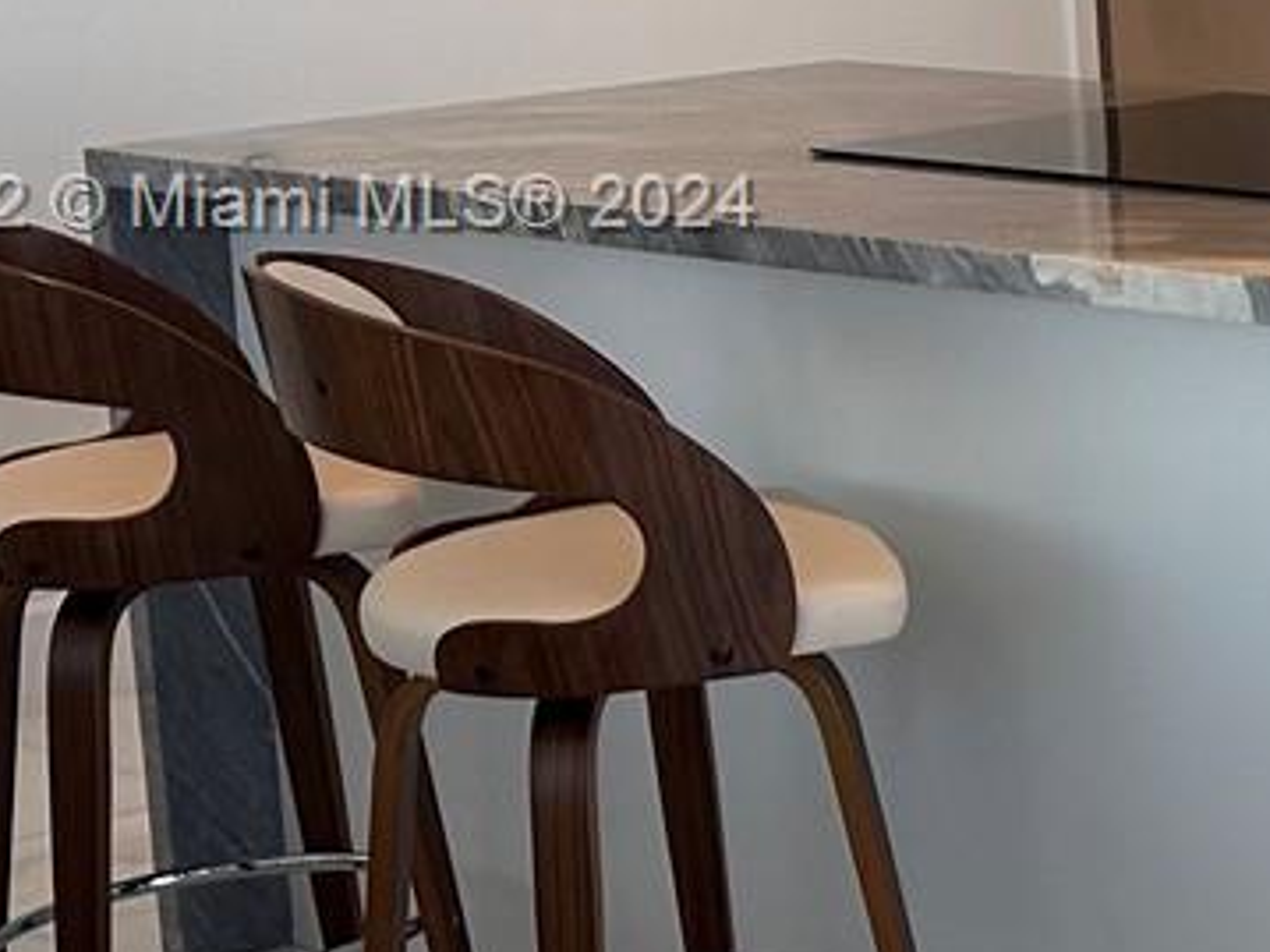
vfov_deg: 13.8
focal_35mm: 107
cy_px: 209
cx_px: 2455
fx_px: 3924
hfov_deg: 15.2
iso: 80
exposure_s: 1/529
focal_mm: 6.86
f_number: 1.78
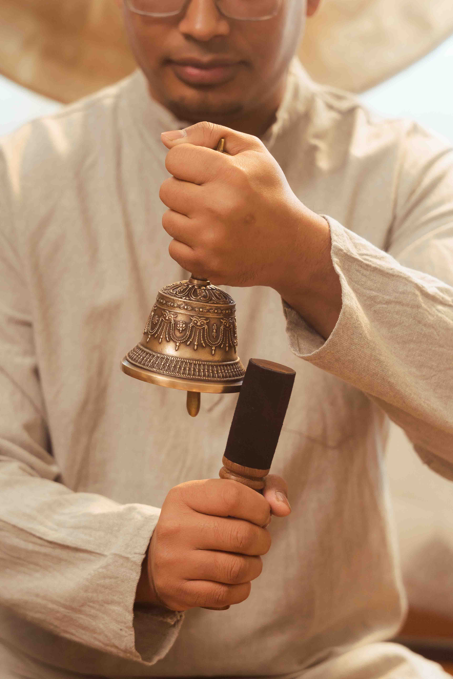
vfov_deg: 19.5
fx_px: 1981
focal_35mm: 105
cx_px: 226
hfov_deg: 13.0
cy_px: 340
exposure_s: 1/125
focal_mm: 70
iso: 640
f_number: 2.8
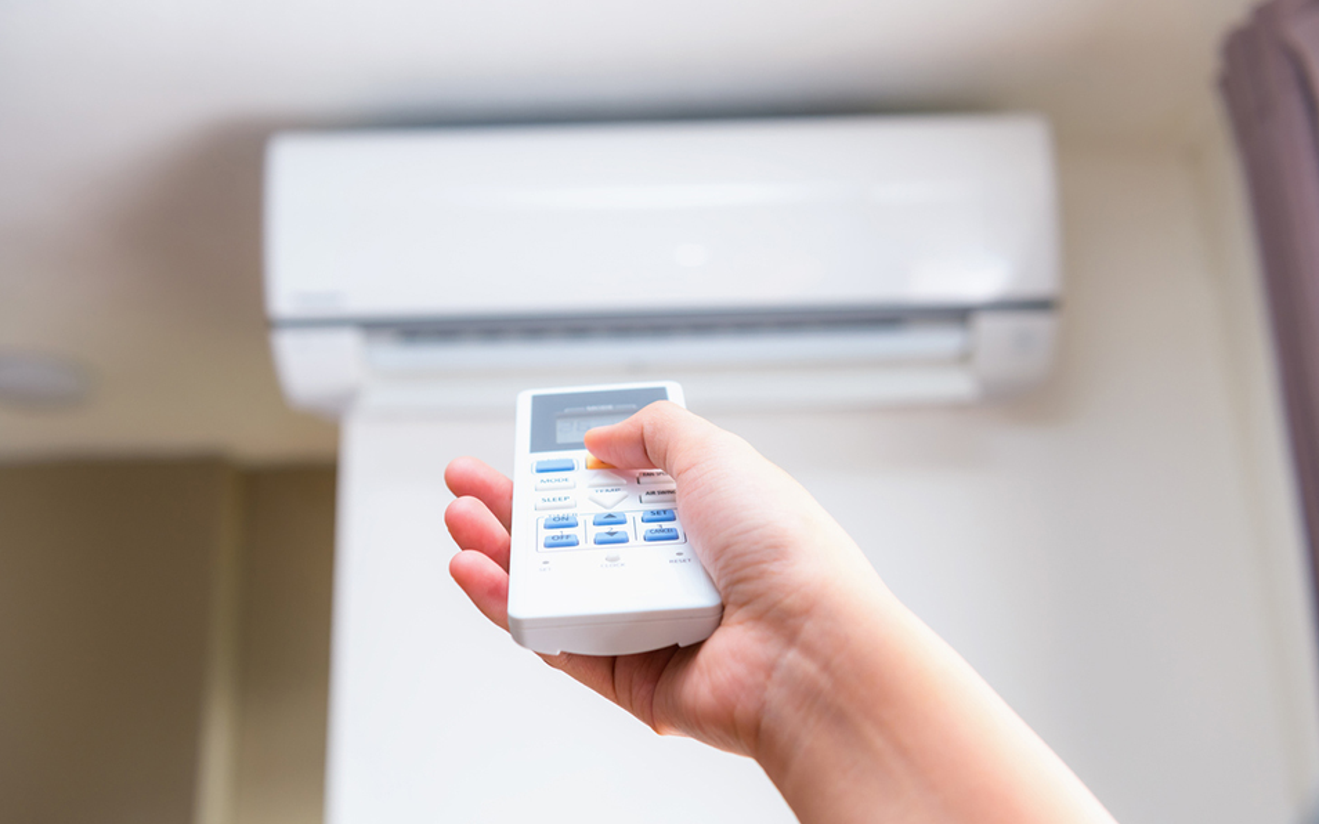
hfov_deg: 50.4
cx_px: 658
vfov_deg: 32.7
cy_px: 439
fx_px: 1402
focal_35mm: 39
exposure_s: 1/125
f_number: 4
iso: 200
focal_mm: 38
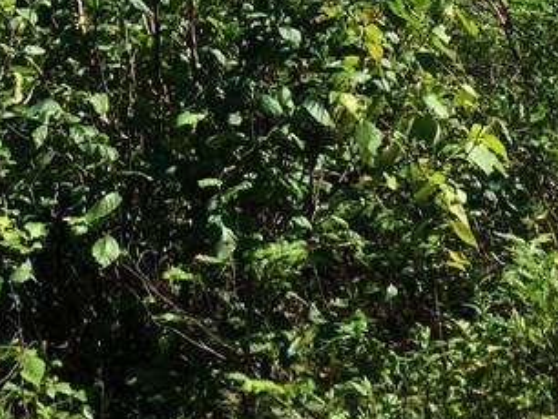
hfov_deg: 19.9
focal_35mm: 97
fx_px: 1565
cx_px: 80
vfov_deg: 14.1
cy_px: -244
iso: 32
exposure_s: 1/1236
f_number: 2.2
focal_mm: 4.15
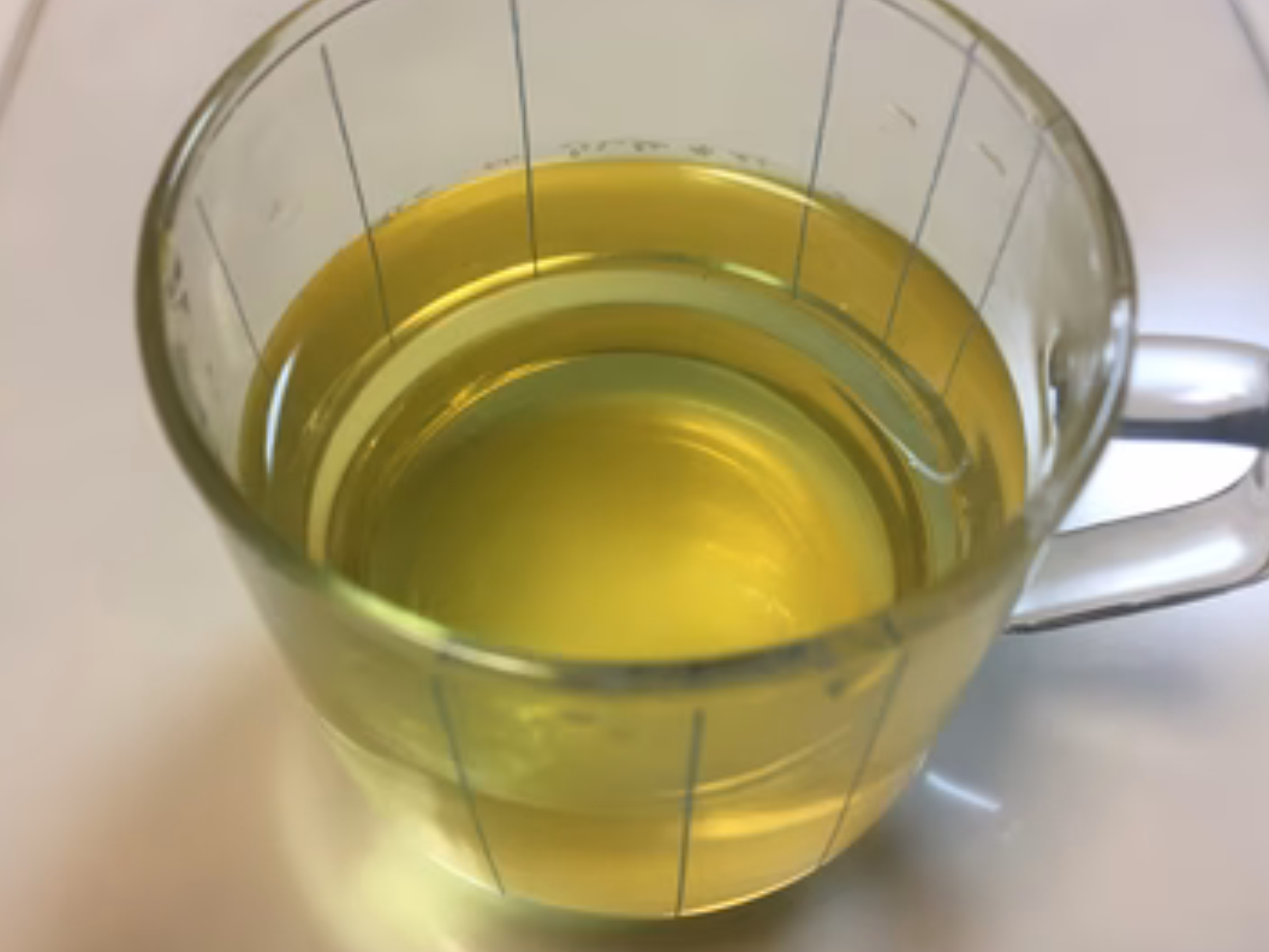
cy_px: 465
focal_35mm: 33
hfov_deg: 55.3
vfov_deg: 42.9
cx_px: 620
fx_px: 1210
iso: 25
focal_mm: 4.15
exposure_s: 1/30
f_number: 2.2
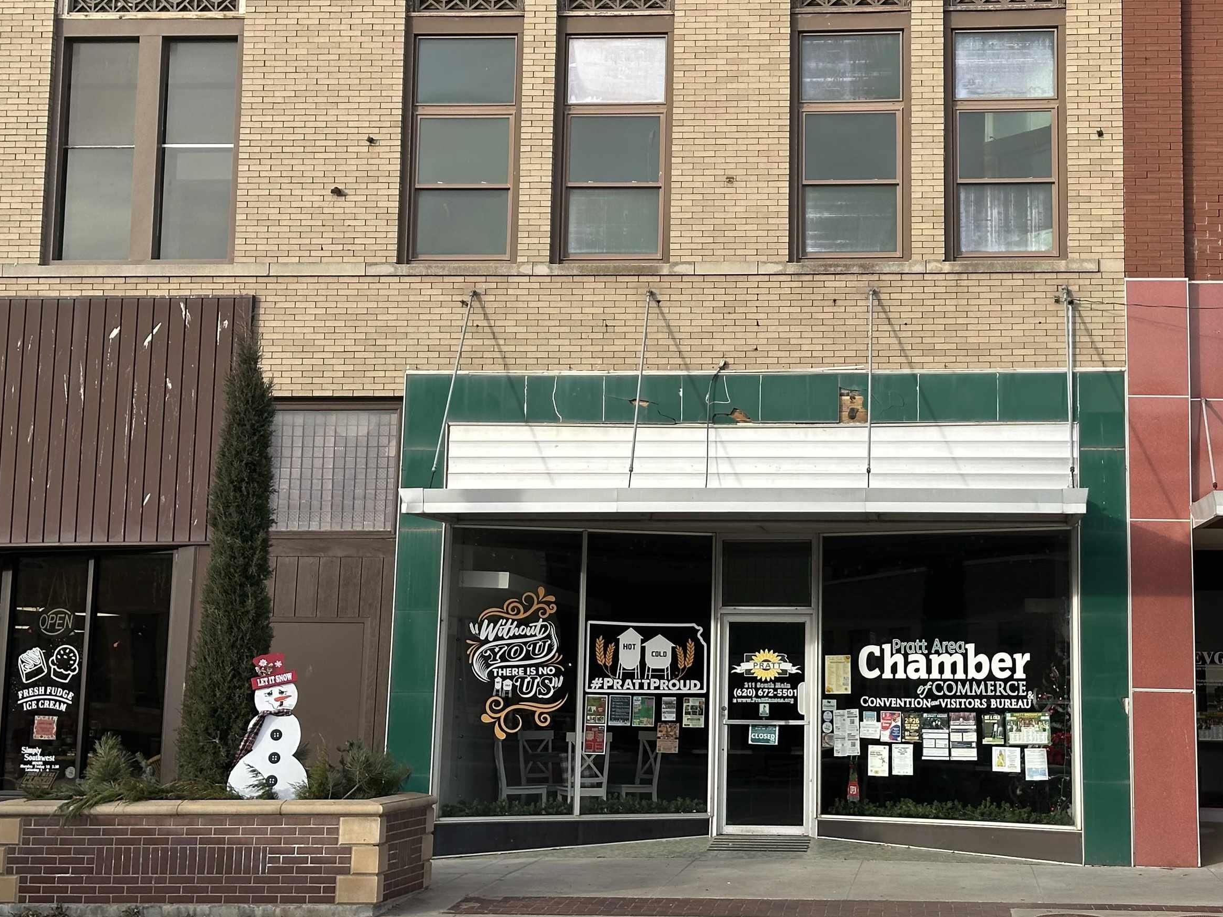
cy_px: 342
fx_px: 2225
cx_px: 774
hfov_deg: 30.6
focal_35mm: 63
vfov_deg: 23.2
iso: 64
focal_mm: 6.86
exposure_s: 1/1339
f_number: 1.78
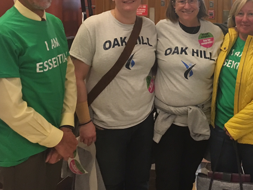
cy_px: 23
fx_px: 387
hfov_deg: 34.6
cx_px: 215
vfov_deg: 26.7
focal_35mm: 53
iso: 200
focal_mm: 4.15
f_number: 2.2
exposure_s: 1/17
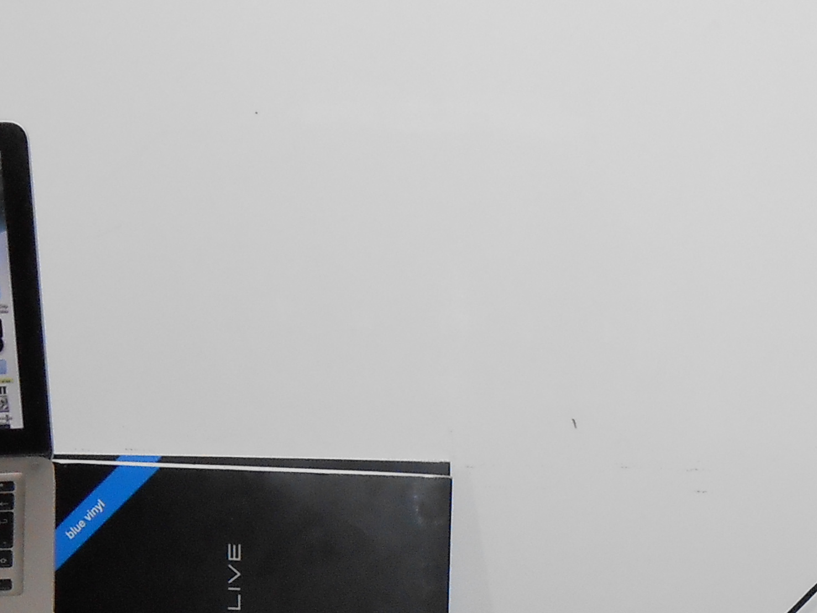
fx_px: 2502
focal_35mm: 106
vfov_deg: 13.4
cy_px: 834
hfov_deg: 18.5
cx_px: 465
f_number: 3.9
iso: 200
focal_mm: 6
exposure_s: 1/30
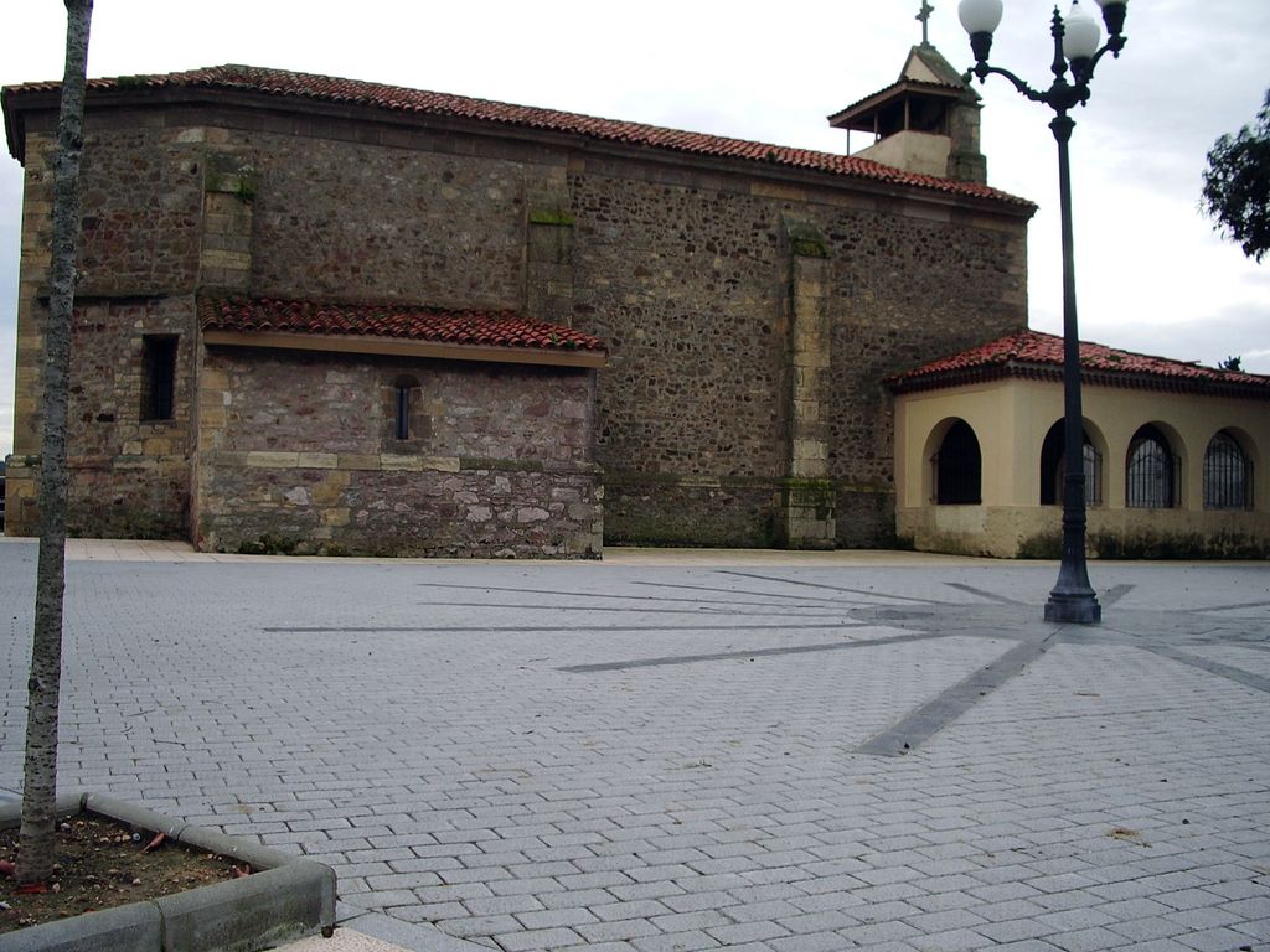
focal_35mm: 35
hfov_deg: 52.6
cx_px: 635
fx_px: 1284
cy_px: 476
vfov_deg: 40.7
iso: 50
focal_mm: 5.8
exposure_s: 1/125
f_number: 4.3
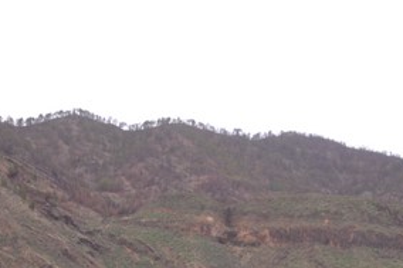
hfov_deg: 25.9
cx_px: 353
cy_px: 352
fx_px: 850
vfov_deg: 16.9
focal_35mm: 76
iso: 180
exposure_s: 1/125
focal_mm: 18
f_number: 5.6
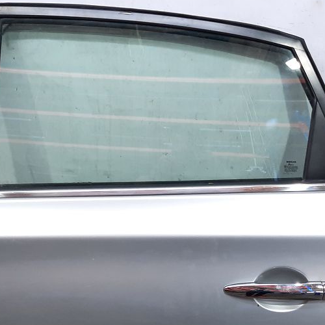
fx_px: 563
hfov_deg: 32.2
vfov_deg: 31.7
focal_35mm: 53
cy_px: 242
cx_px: 141
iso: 160
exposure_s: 1/50
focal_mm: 4.6
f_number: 2
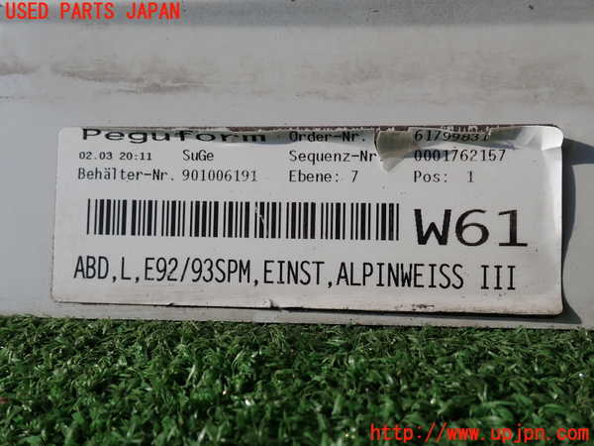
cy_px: 223
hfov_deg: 60.0
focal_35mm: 30
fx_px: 515
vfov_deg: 46.8
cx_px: 297
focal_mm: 5.4
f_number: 9
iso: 100
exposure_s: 1/250
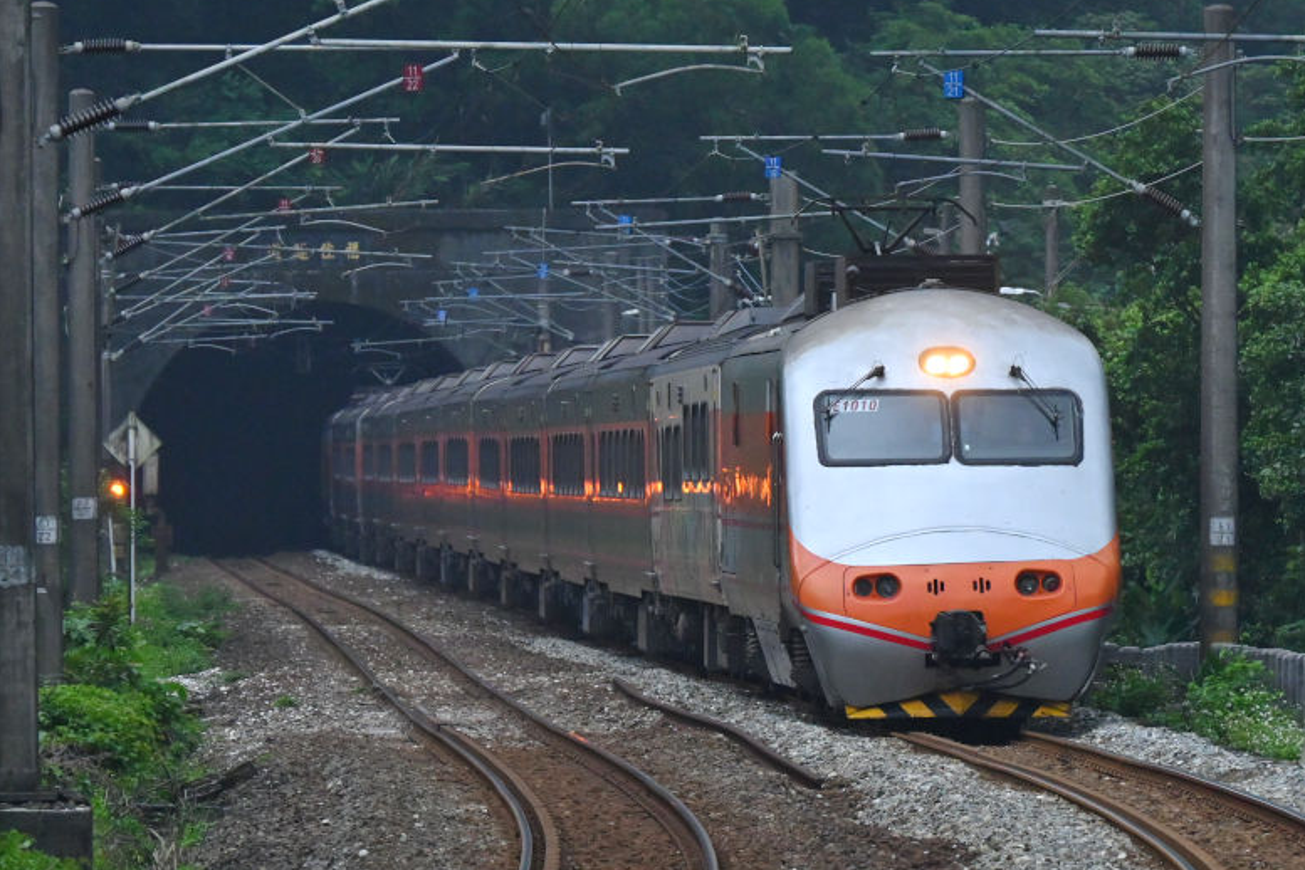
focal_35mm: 278
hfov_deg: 7.4
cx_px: 642
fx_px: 10077
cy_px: 436
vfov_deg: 4.9
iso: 2000
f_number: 6.3
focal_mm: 180
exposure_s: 1/400
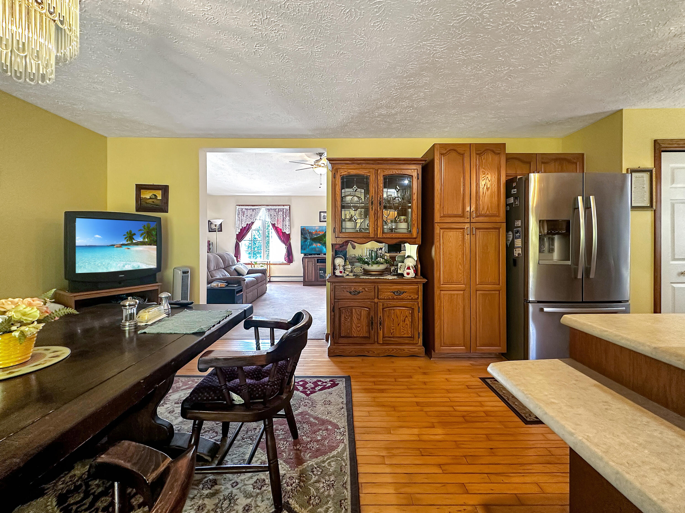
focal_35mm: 14
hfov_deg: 102.1
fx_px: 277
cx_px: 342
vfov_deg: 85.7
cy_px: 256
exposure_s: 1/60
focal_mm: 2.22
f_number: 2.2
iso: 200
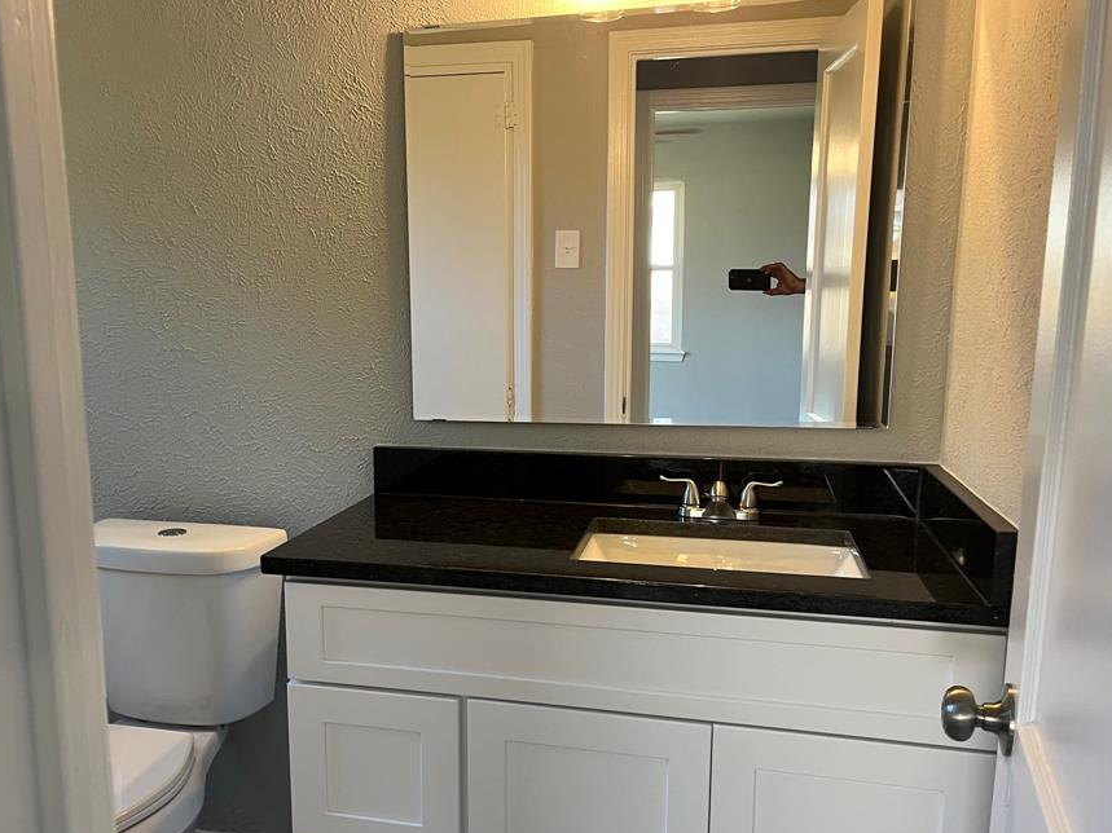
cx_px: 462
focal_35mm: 31
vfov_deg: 45.3
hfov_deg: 58.0
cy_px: 475
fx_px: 996
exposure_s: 1/60
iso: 80
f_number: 1.6
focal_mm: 5.1
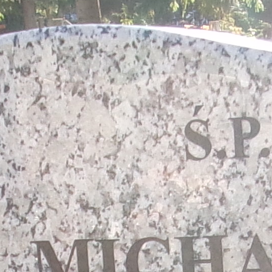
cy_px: 600
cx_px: 184
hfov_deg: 8.2
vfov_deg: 7.8
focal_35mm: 212
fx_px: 1885
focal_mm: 5.1
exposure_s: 1/110
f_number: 3.9
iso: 100
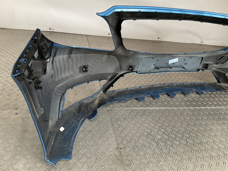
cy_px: 84
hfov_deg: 60.0
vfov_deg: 46.8
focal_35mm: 30
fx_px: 198
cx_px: 117
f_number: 1.8
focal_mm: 3
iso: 80
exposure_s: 1/50
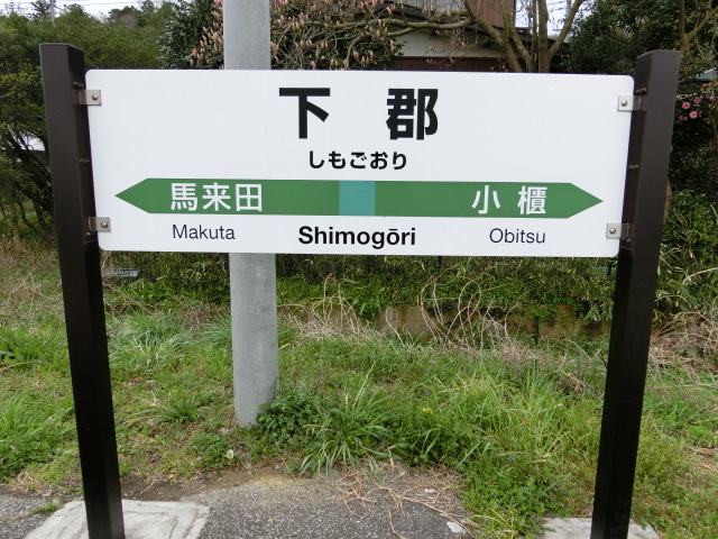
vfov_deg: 54.9
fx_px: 519
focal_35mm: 25
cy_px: 270
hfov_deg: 69.4
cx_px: 359
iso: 80
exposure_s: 1/250
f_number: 3.5
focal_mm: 4.5
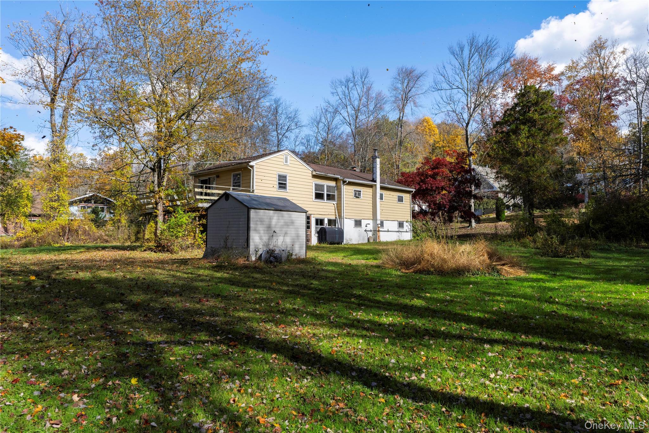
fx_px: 433
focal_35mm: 24
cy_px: 216
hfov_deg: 73.7
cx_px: 324
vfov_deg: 53.1
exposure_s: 1/1000
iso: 320
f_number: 8
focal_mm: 24
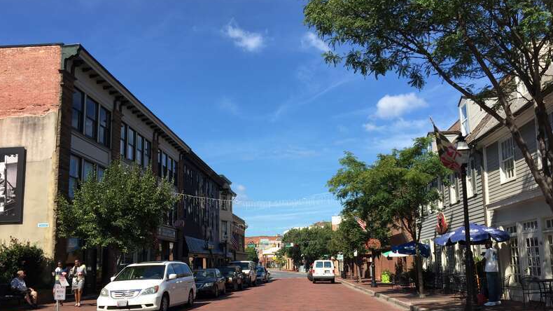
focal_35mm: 32
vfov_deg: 36.4
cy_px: 202
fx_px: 469
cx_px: 276
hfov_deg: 61.0
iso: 32
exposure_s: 1/1412
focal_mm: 4.15
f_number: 2.2
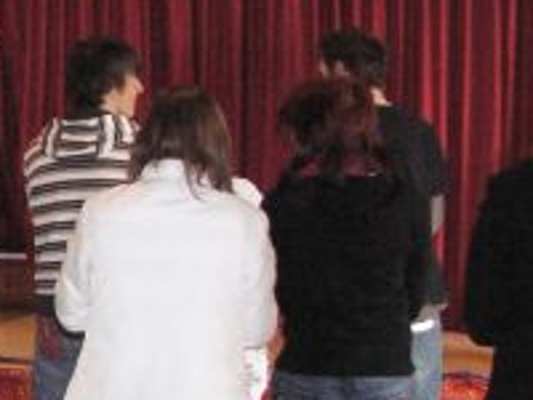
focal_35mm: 115
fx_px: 1771
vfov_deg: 12.9
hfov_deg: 15.7
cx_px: -274
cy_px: 221
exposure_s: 1/60
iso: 400
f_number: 2.8
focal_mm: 6
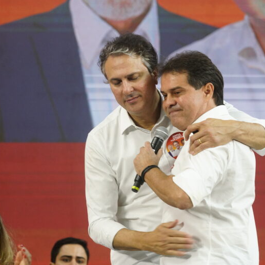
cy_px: 130
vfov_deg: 7.9
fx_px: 1914
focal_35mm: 221
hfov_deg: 7.9
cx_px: 165
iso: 5000
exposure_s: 1/160
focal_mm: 168
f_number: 6.3
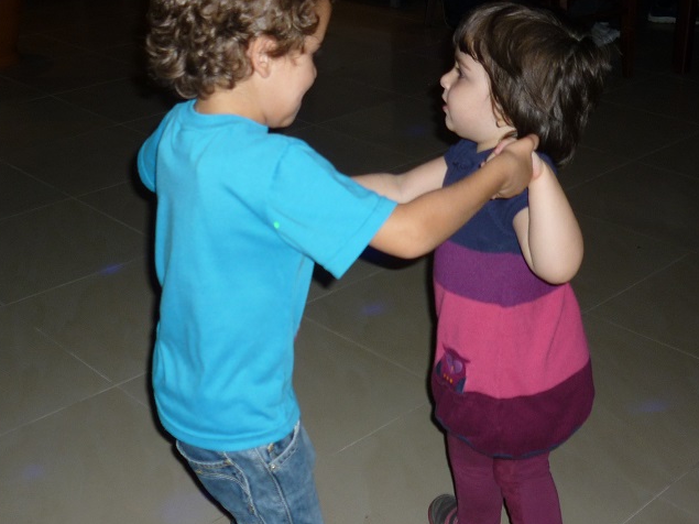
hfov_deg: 36.8
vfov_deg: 27.9
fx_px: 1050
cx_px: 305
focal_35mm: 52
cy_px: 190
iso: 100
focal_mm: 5.5
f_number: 2.8
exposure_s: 1/125
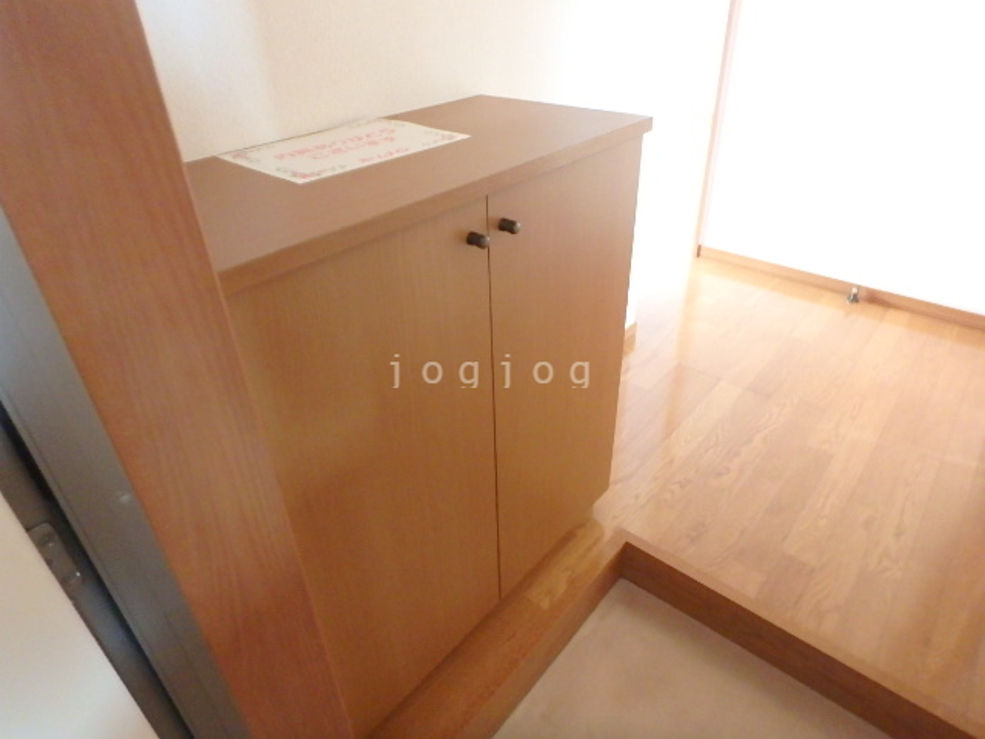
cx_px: 492
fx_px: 598
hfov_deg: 79.0
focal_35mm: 21
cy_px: 370
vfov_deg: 63.4
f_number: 3.5
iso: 800
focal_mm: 3.7
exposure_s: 1/10
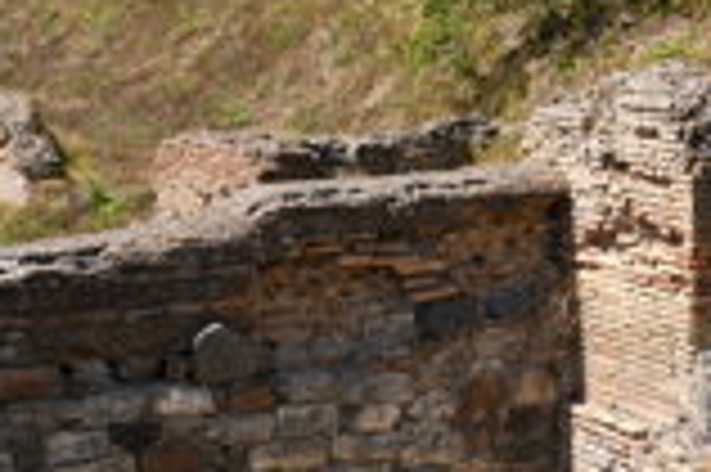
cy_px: 290
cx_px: 594
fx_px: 1953
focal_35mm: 99
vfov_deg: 13.8
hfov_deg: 20.3
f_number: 7.1
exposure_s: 1/320
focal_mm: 26
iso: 100
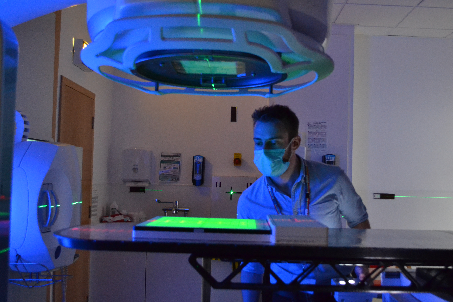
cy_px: 164
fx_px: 503
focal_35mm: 40
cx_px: 251
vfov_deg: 33.4
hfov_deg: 48.4
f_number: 4
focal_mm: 24
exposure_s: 1/15
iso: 3200
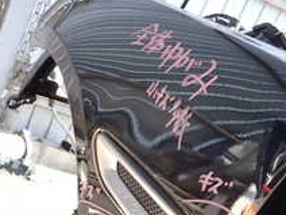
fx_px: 702
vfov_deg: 16.6
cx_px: 225
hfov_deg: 22.7
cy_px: 264
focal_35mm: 85
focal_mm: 5.4
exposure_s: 1/100
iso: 100
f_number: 2.3
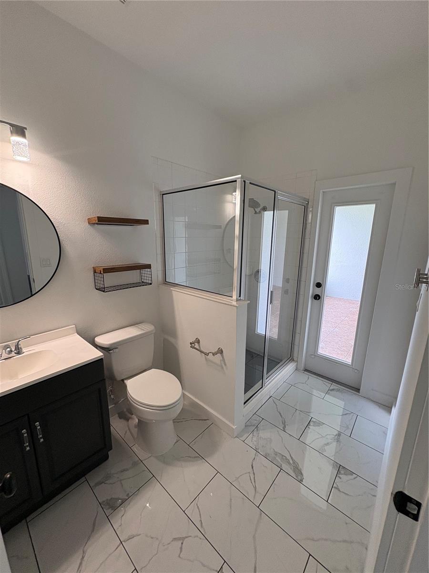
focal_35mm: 14
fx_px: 231
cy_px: 286
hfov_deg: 85.7
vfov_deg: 102.1
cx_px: 214
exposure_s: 1/120
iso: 250
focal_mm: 2.22
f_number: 2.2
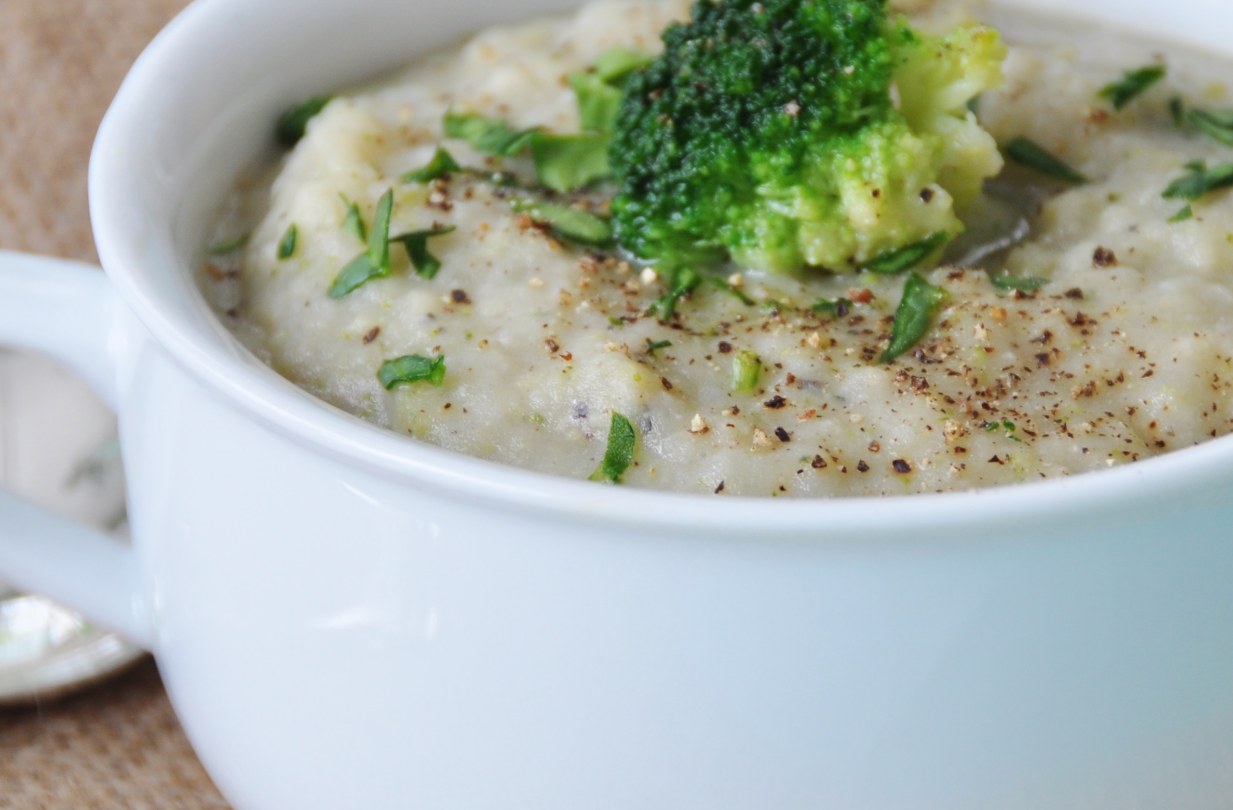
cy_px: 350
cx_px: 798
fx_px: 9609
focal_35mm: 282
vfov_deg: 4.8
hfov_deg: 7.3
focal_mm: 105
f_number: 6.3
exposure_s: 1/20
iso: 200
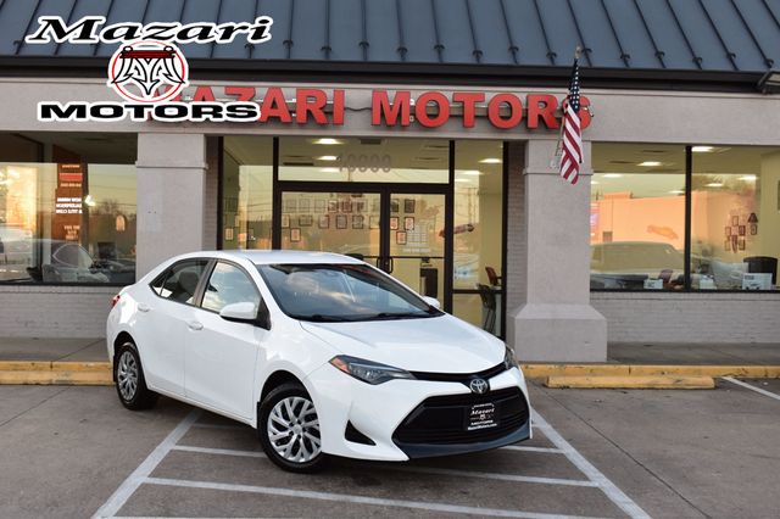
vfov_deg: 31.9
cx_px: 390
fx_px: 909
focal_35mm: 42
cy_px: 260
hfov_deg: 46.4
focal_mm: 28
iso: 400
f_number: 8
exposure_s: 1/60
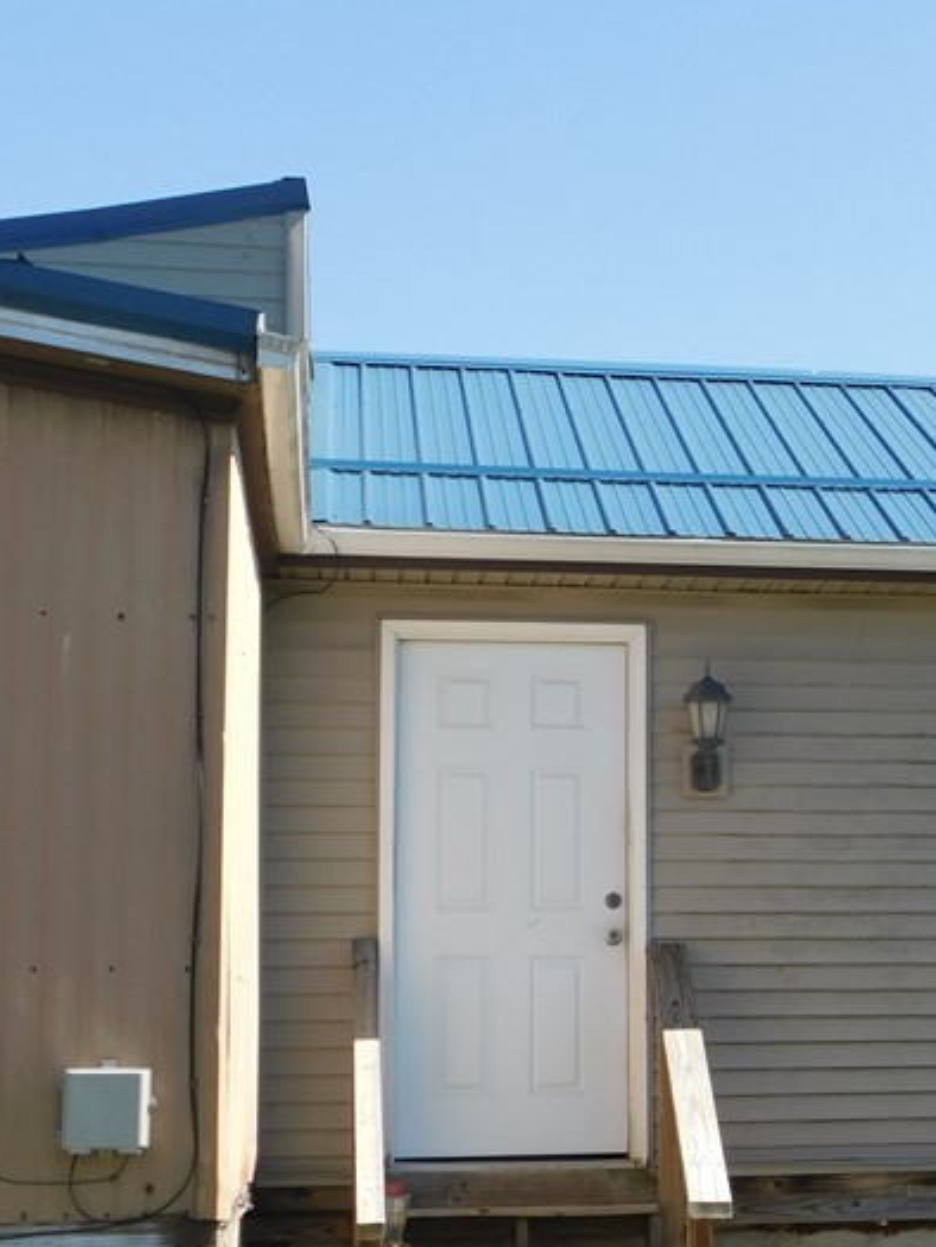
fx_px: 2811
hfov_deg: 18.2
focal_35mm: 78
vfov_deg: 25.0
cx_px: 1041
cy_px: 732
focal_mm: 7.1
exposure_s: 1/640
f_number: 3.6
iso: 125
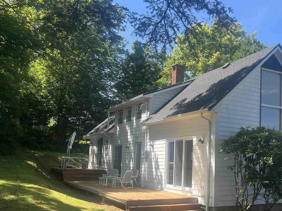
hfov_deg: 43.8
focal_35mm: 41
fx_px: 334
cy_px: 133
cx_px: 222
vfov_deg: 34.9
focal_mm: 5.7
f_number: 1.5
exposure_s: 1/1468
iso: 50
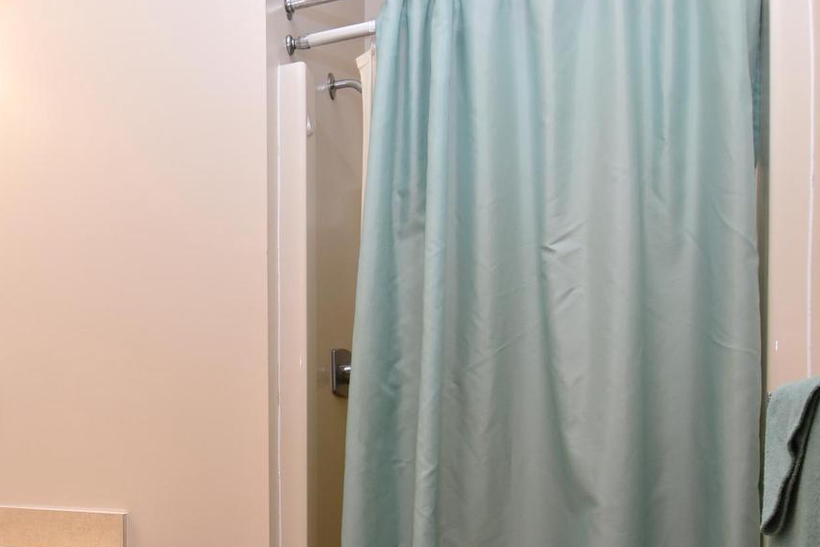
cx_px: 201
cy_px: 432
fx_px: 684
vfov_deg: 41.9
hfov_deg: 58.5
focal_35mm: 30
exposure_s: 1/80
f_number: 8
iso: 800
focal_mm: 12
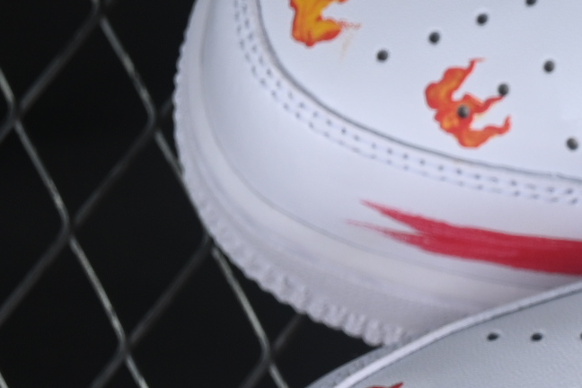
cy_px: 272
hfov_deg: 6.2
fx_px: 5205
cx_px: 1159
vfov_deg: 4.3
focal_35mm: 322
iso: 160
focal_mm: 50
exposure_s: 1/80
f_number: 7.1
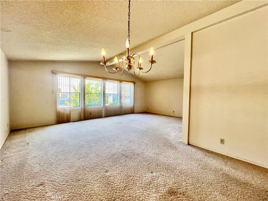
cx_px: 134
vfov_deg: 89.9
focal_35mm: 13
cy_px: 100
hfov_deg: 106.2
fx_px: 101
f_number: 1.8
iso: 125
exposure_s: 1/120
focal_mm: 1.57
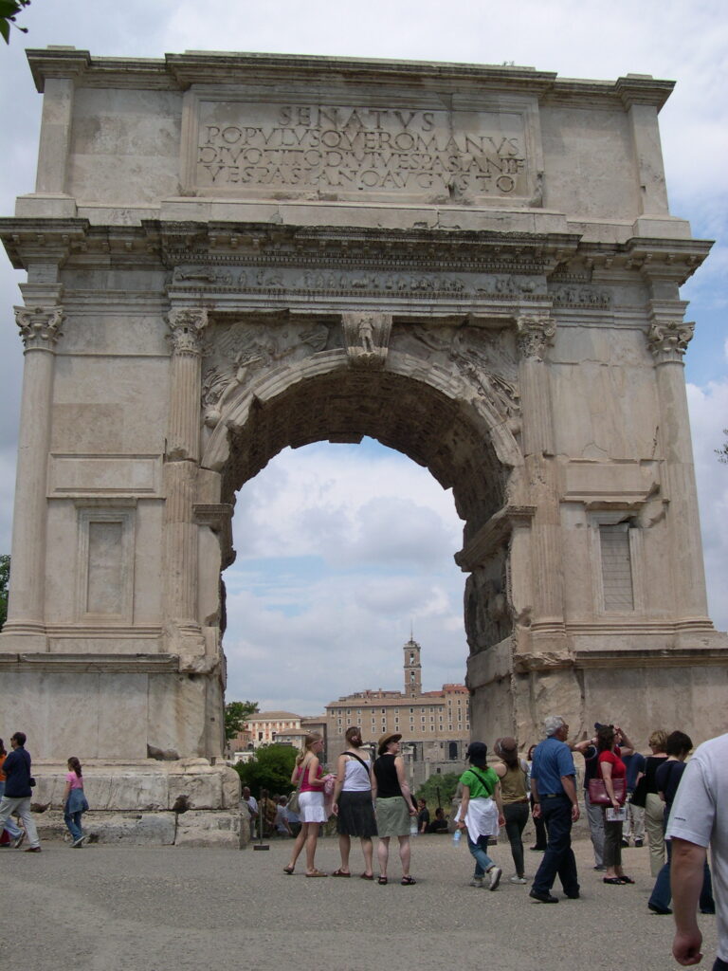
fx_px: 1066
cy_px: 486
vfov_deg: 49.0
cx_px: 364
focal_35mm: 38
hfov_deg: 37.7
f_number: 7.6
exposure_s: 1/254
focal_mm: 8
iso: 100
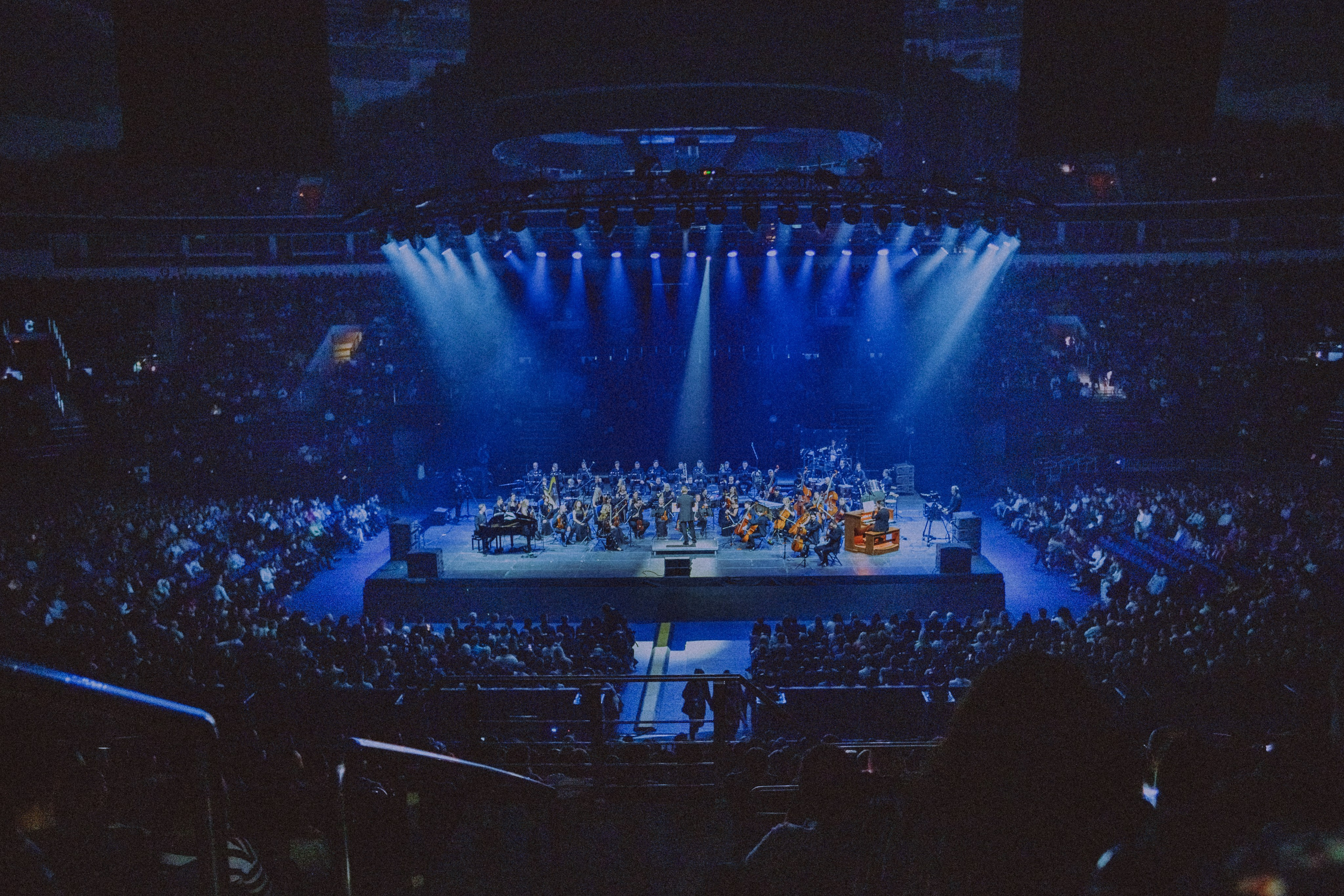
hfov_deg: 69.4
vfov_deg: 49.5
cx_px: 672
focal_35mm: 26
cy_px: 448
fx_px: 970
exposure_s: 1/50
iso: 800
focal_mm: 17
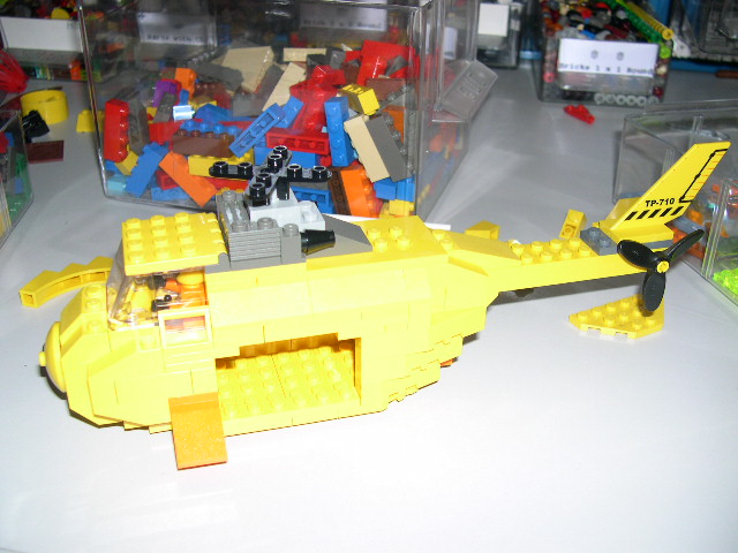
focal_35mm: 38
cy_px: 276
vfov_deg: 37.7
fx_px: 810
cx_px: 369
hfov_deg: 49.0
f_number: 2.8
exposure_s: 1/60
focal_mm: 8
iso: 100
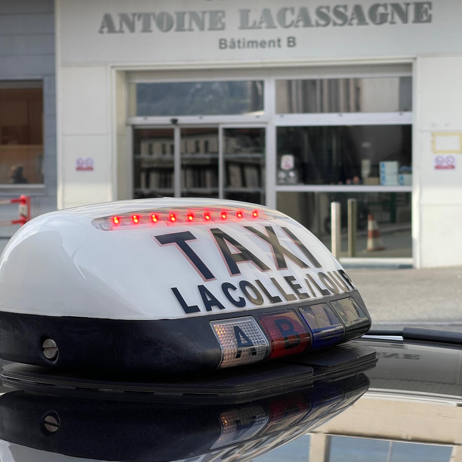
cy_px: 203
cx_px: 232
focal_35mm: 76
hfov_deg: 22.8
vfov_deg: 22.7
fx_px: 1148
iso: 20
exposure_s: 1/419
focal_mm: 7.5
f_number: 2.2
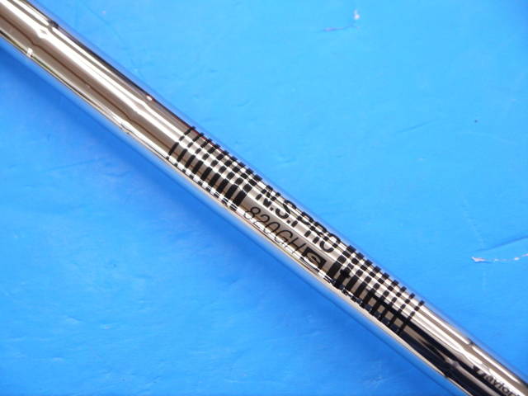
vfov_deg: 17.6
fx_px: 1281
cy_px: 198
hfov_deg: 23.3
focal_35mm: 84
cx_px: 264
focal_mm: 42
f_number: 5.6
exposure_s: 1/80
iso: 640
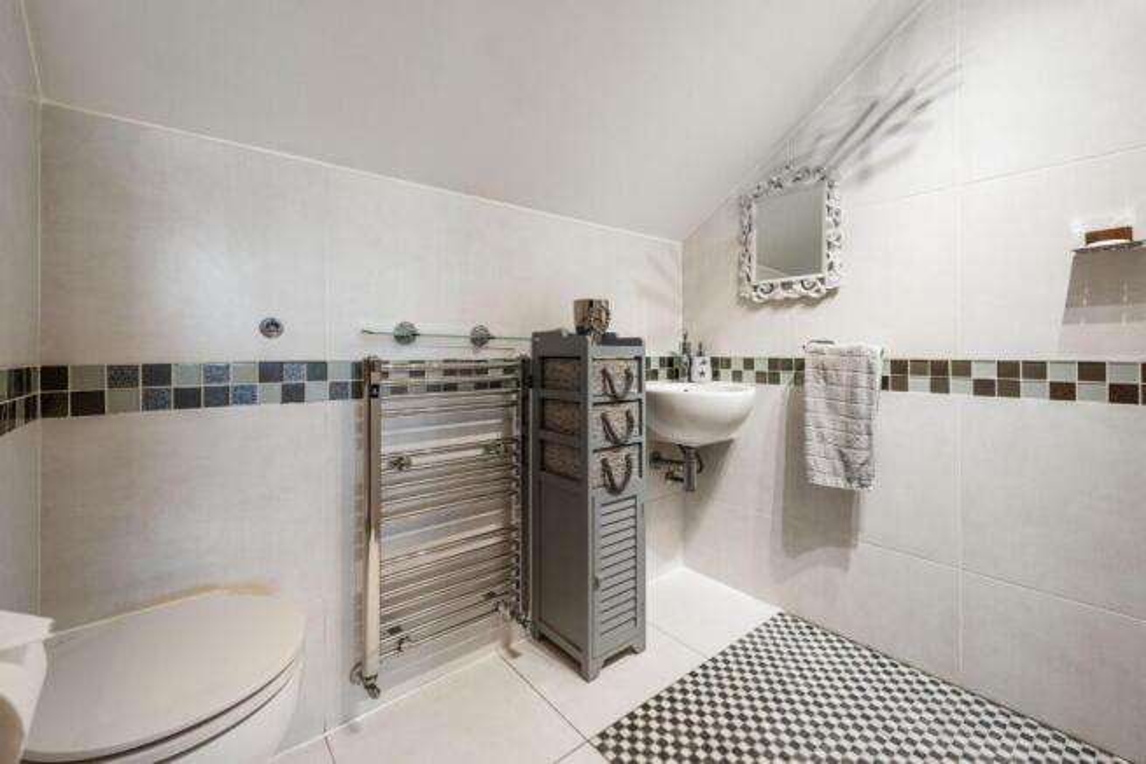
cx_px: 573
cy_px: 382
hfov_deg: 104.2
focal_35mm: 14
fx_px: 446
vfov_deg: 81.2
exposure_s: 1/25
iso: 640
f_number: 8
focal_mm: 14
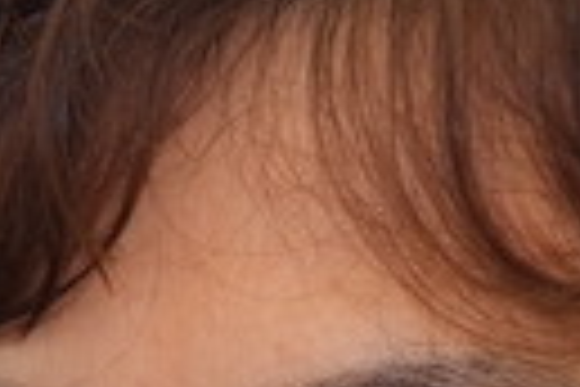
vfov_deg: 0.9
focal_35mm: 1512
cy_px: 950
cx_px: 387
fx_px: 24358
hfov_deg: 1.4
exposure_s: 1/125
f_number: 2.8
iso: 800
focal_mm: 180
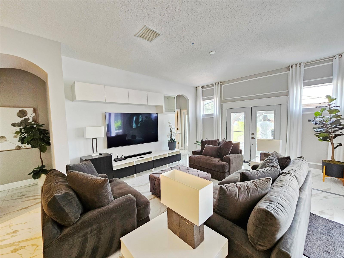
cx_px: 172
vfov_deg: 89.9
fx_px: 129
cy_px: 129
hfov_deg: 106.2
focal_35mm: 13
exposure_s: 1/60
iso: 400
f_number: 2.2
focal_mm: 2.2
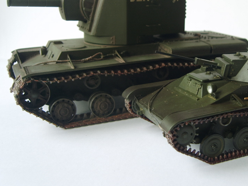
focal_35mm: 49
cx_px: 160
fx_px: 351
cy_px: 66
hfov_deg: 38.6
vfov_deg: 29.5
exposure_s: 1/45
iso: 50
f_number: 2.8
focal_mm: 7.4
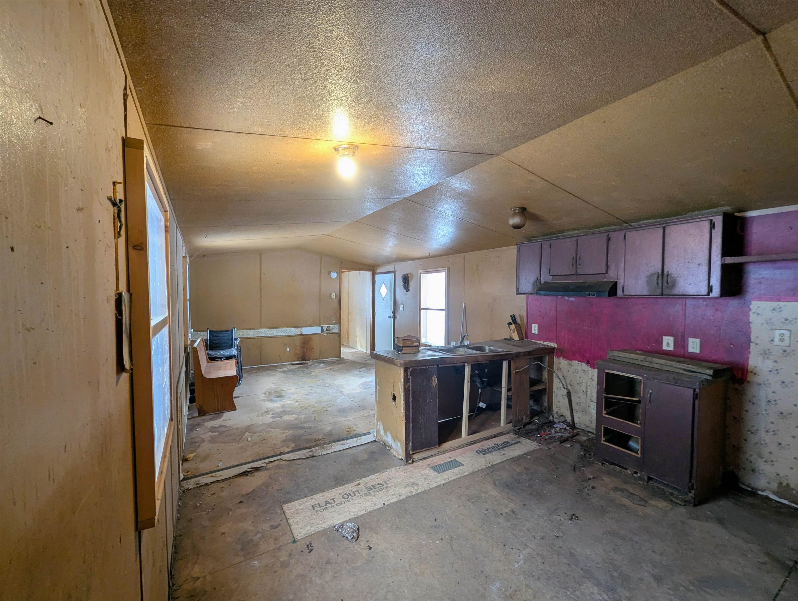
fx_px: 300
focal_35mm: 13
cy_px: 300
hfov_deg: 106.1
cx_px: 399
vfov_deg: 90.1
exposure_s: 1/24
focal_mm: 1.95
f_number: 2.2
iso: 63
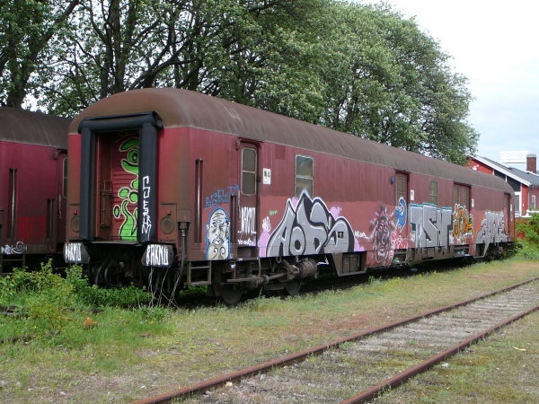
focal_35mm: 49
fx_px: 763
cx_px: 270
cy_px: 202
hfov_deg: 38.9
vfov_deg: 29.7
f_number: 3.4
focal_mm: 7.3
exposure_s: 1/400
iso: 80
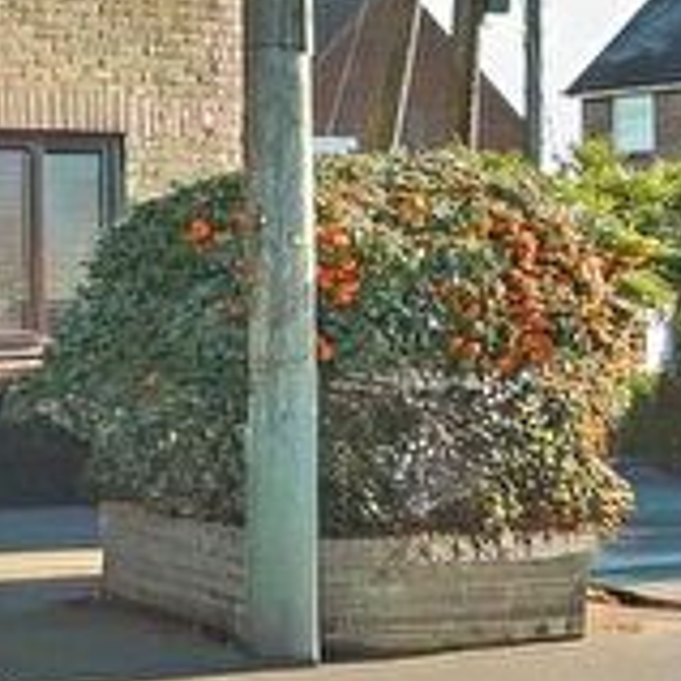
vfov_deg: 23.6
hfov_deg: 18.9
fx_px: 1580
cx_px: -535
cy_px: 58
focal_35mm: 71
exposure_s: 1/250
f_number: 8
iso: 500
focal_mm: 13
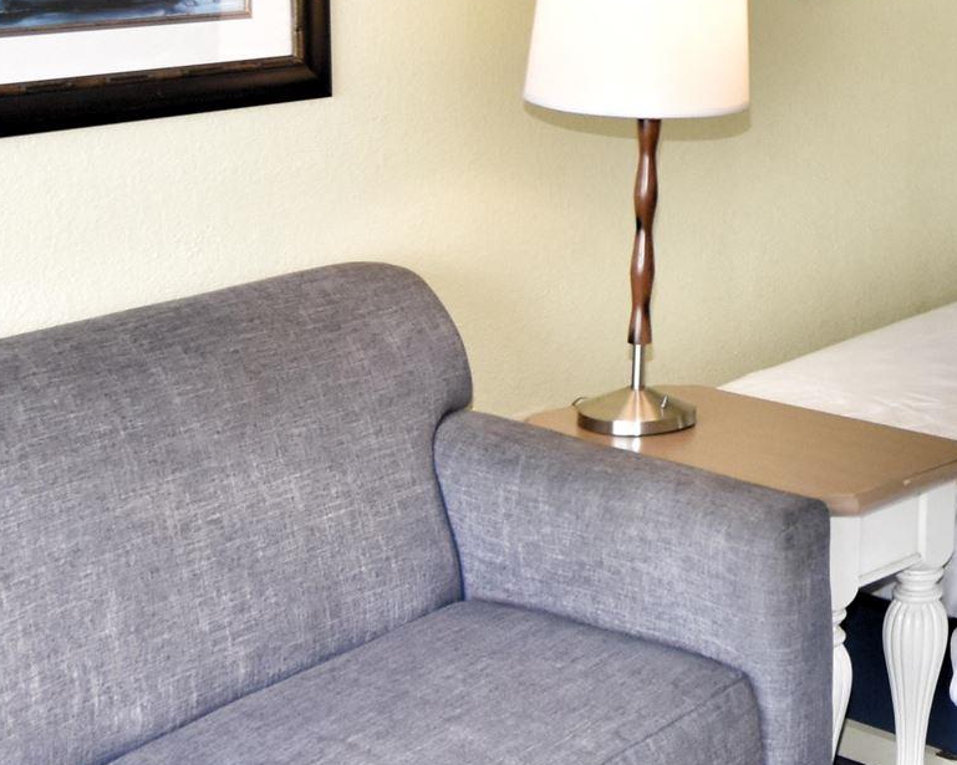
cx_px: 1002
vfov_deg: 23.2
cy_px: -76
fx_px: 1752
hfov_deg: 28.3
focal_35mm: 62
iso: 450
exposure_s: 1/200
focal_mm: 11
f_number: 5
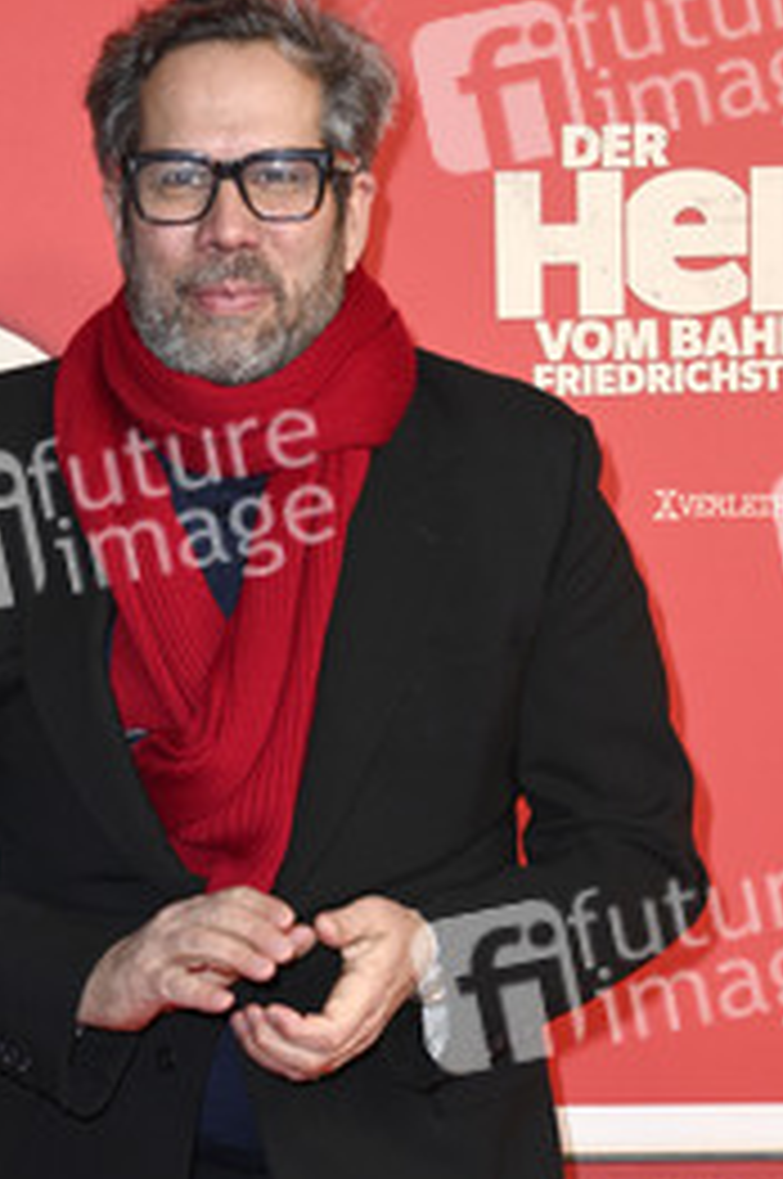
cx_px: 234
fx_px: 4252
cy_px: 742
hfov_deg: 10.5
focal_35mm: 130
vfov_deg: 15.8
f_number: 5.6
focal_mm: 85
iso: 640
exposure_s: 1/200
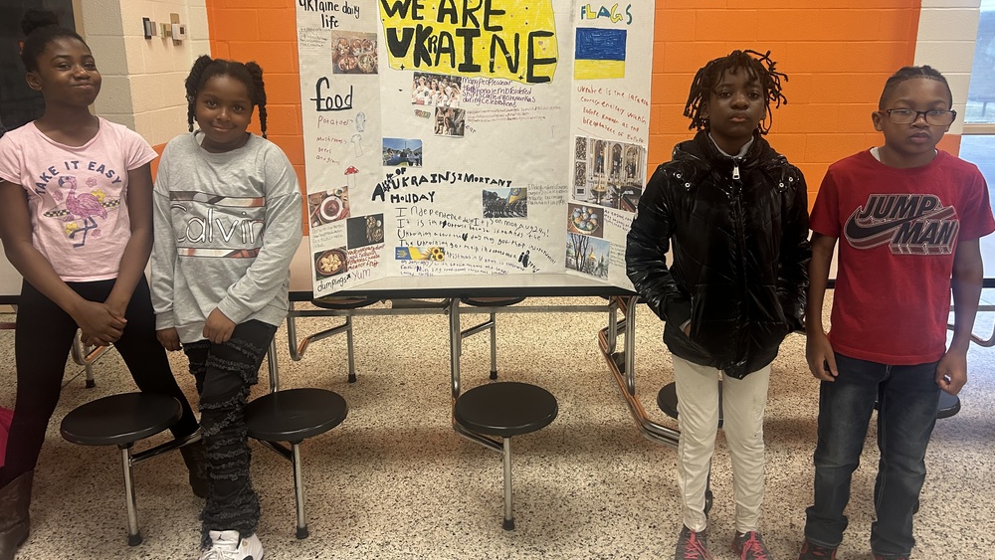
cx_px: 505
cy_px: 245
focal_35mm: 29
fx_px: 765
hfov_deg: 66.1
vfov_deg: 40.1
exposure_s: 1/60
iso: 200
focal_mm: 5.7
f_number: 1.5
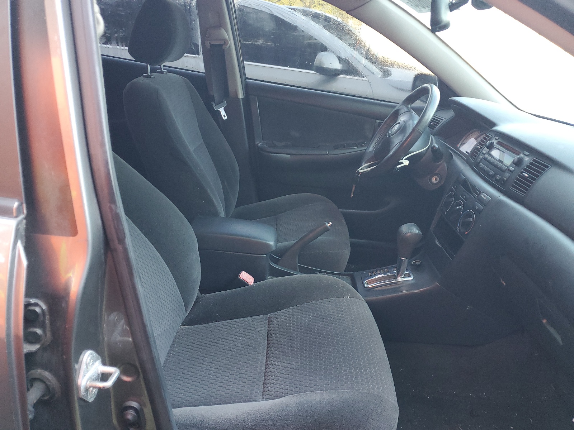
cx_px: 287
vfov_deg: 53.1
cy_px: 215
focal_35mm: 26
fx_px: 431
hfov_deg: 67.3
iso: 179
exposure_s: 1/60.2
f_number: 1.5
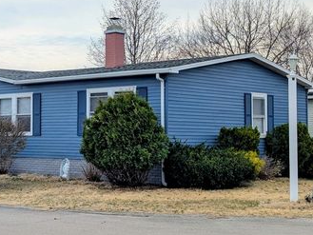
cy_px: 88
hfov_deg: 26.4
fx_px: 660
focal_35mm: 73
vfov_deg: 20.1
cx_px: 87
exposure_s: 1/2000
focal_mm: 6.81
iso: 52
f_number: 1.85
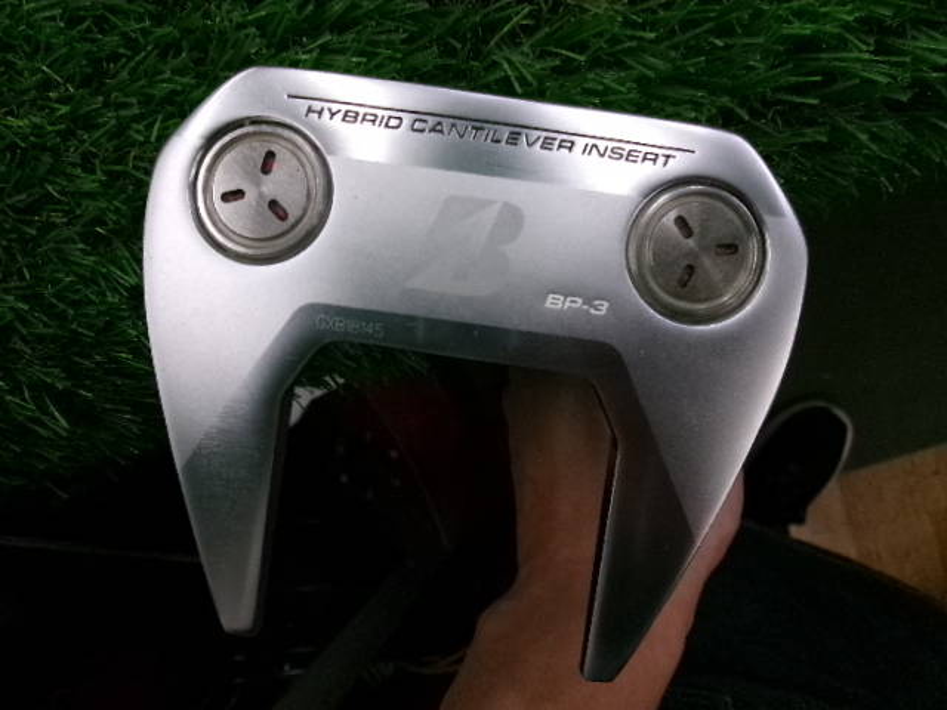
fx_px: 766
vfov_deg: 49.7
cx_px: 474
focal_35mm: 28
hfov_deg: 63.4
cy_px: 355
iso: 678
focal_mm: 5.1
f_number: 3.9
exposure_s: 1/125
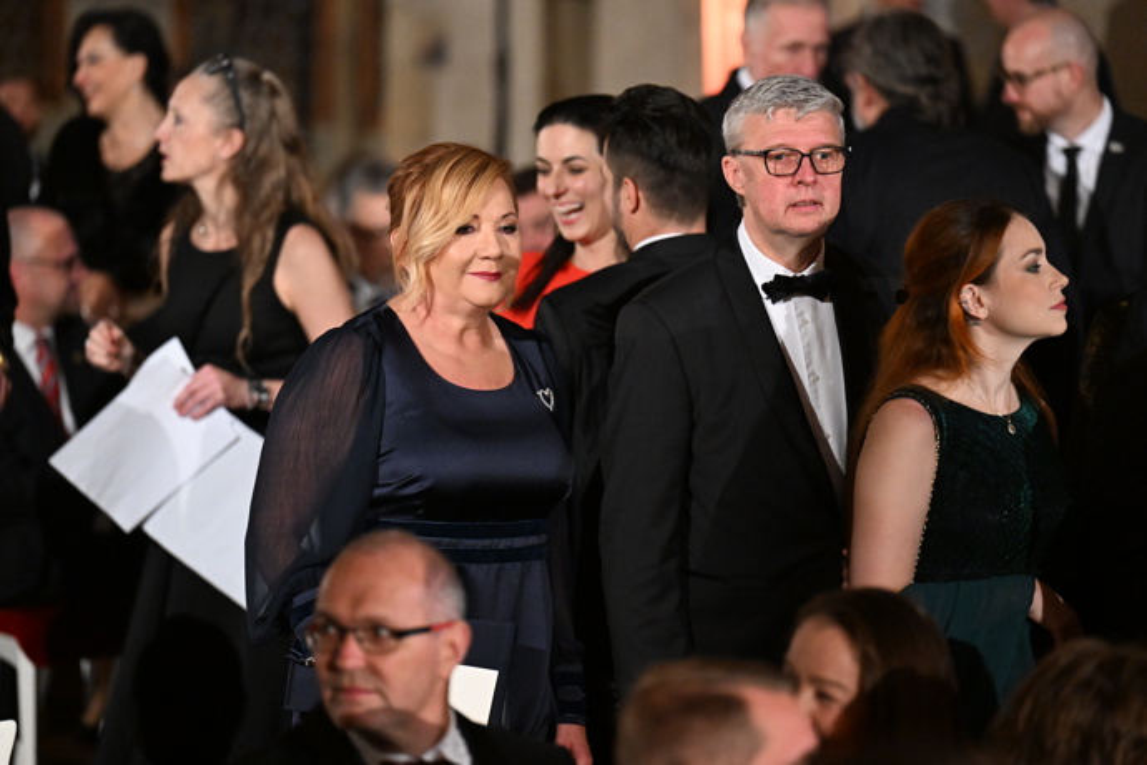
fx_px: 6372
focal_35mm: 200
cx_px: 574
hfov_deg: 10.3
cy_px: 382
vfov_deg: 6.9
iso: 8000
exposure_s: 1/400
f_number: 3.5
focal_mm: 200
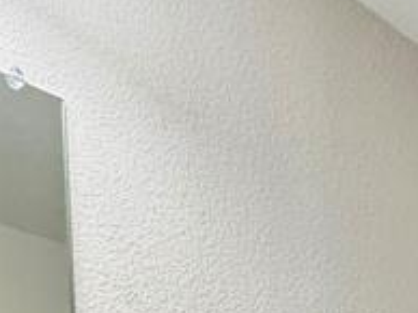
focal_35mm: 74
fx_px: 892
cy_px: 689
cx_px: 530
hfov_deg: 23.6
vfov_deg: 14.8
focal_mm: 2.22
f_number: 2.2
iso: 200
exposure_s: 1/120
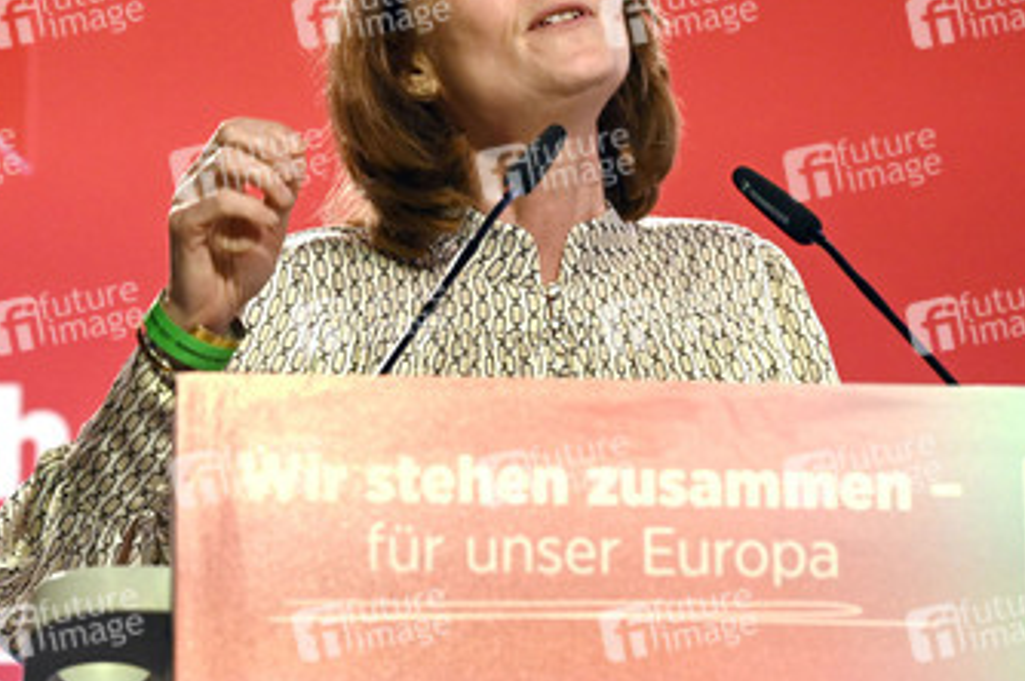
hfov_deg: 12.7
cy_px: 242
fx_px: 4608
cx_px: 597
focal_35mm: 162
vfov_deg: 8.5
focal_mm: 120
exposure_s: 1/250
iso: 5000
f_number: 5
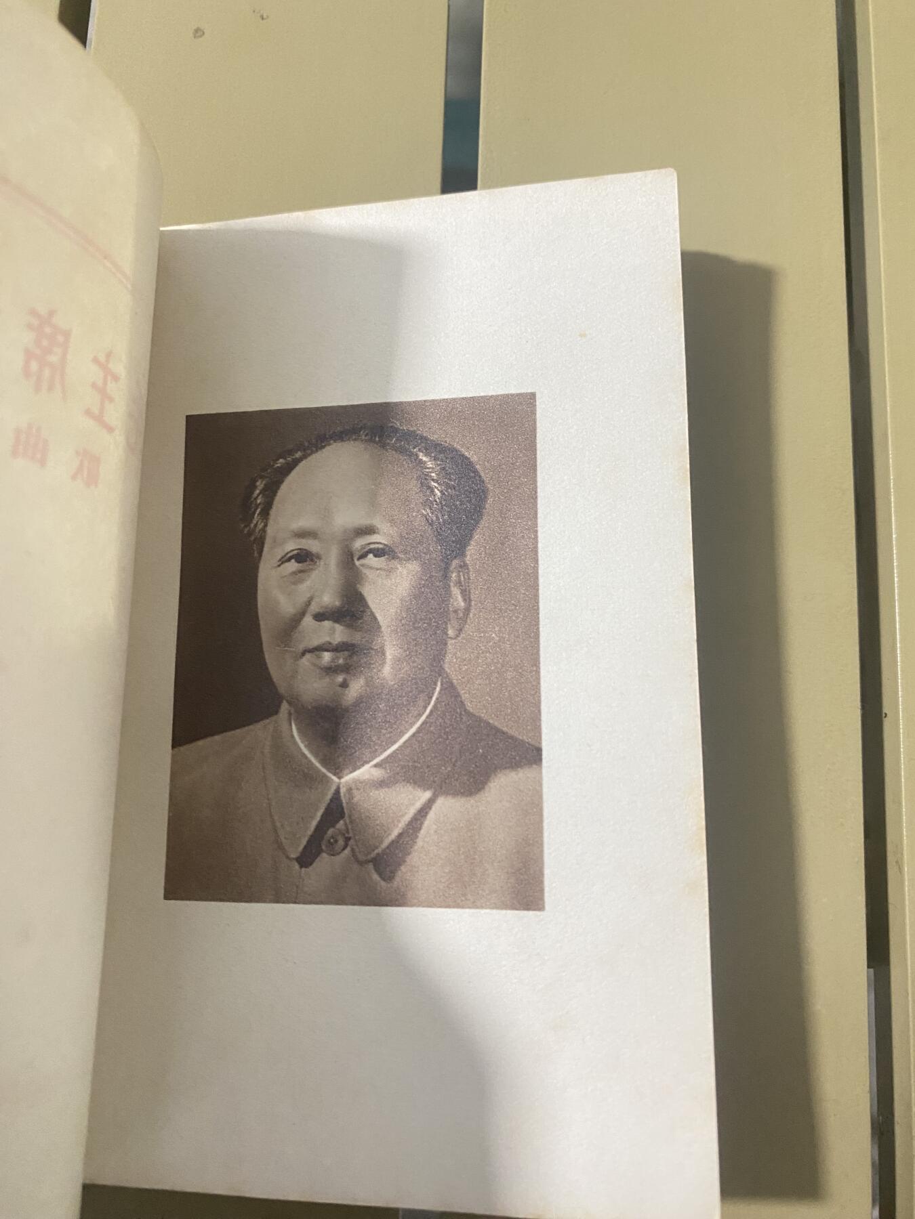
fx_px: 916
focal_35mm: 26
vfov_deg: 67.3
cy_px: 610
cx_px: 458
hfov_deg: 53.1
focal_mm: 4.25
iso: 200
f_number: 1.8
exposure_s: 1/50
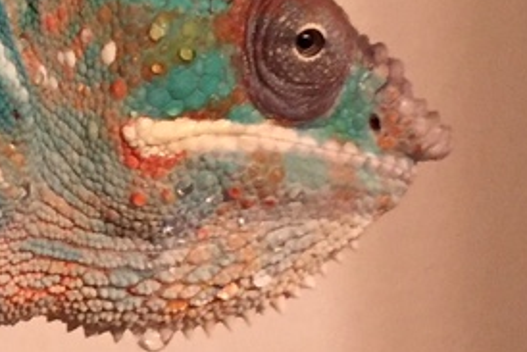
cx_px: -125
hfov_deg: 14.1
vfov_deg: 9.7
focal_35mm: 141
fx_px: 2065
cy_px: 300
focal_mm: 4.15
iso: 160
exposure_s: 1/30
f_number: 2.2
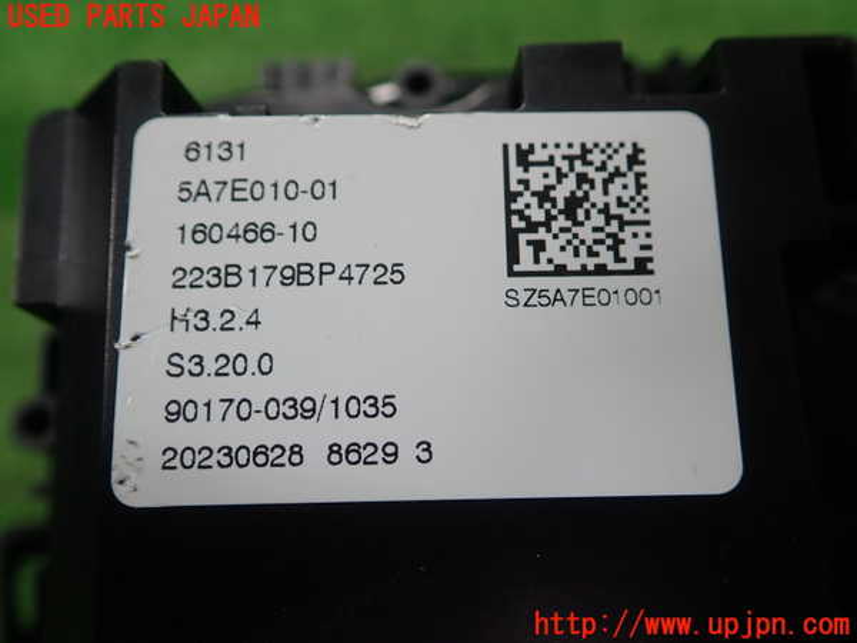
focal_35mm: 30
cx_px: 428
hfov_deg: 60.0
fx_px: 743
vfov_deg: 46.8
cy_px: 322
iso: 125
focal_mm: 5.5
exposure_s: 1/125
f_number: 2.3
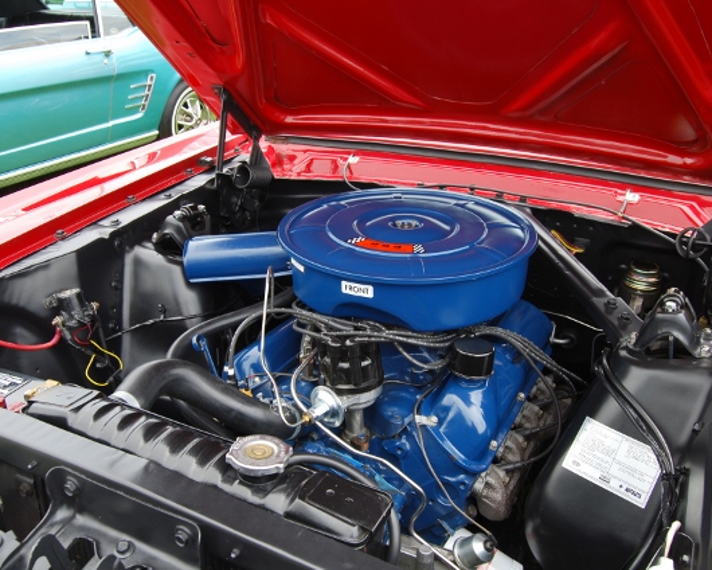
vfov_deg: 43.4
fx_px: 716
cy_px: 286
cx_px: 322
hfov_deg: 52.8
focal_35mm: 34
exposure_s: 1/80
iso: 200
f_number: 8
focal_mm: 20
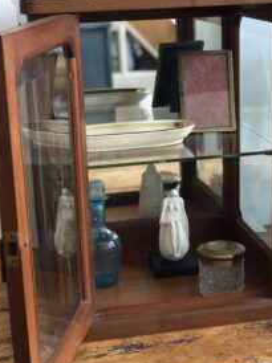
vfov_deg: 25.7
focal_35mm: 76
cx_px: 158
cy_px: 197
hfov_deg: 19.3
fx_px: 797
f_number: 2.4
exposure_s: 1/13
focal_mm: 6
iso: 160
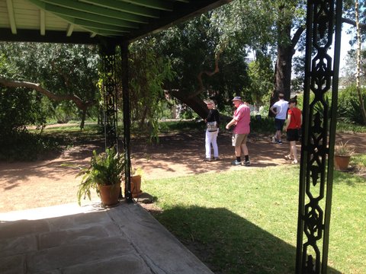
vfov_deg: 40.7
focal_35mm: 35
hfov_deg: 52.6
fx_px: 370
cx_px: 183
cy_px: 137
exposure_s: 1/383
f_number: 2.4
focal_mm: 4.28
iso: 50
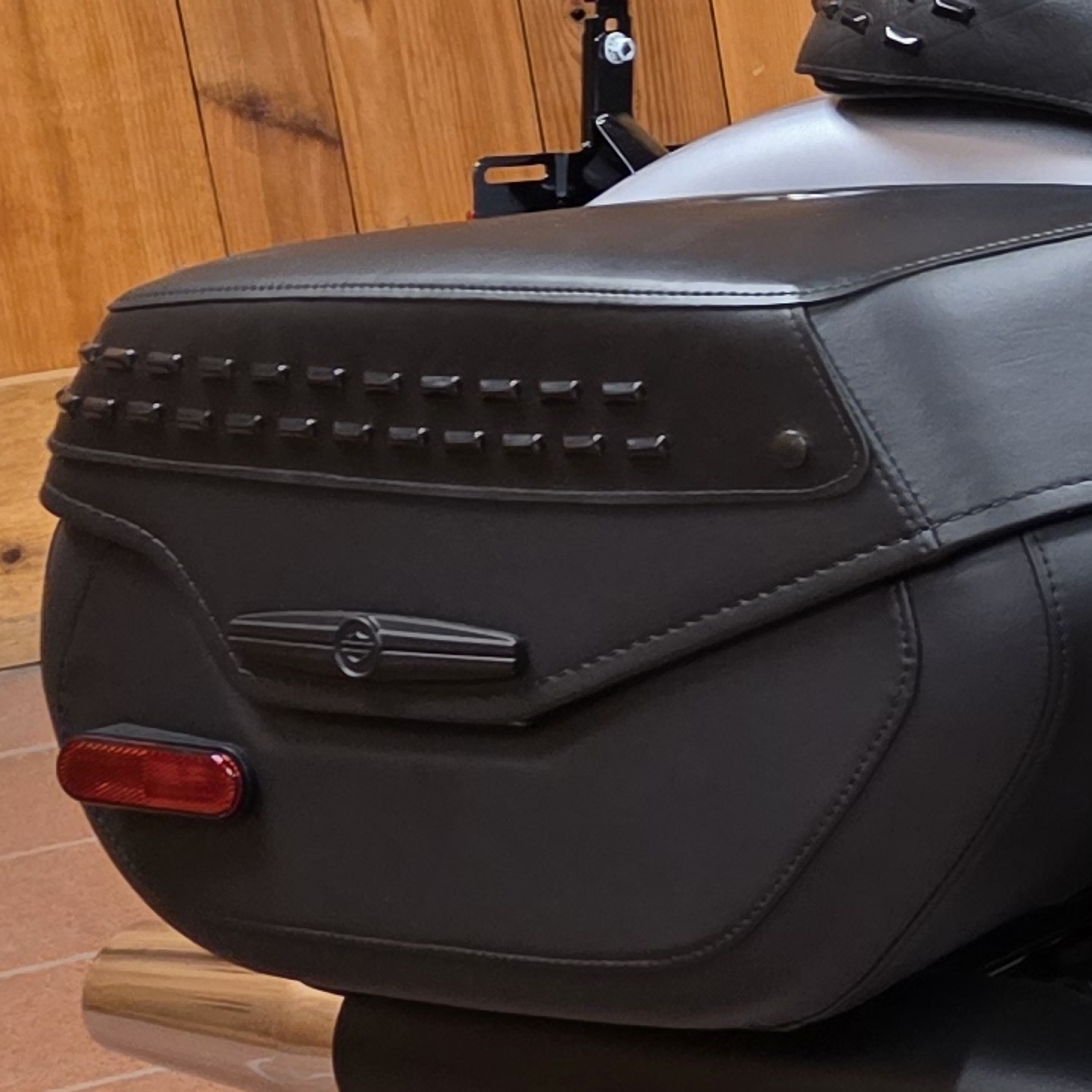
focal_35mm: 113
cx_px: 2613
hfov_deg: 12.3
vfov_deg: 15.3
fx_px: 4033
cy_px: 197
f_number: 1.7
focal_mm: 6.3
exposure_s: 1/120
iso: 500
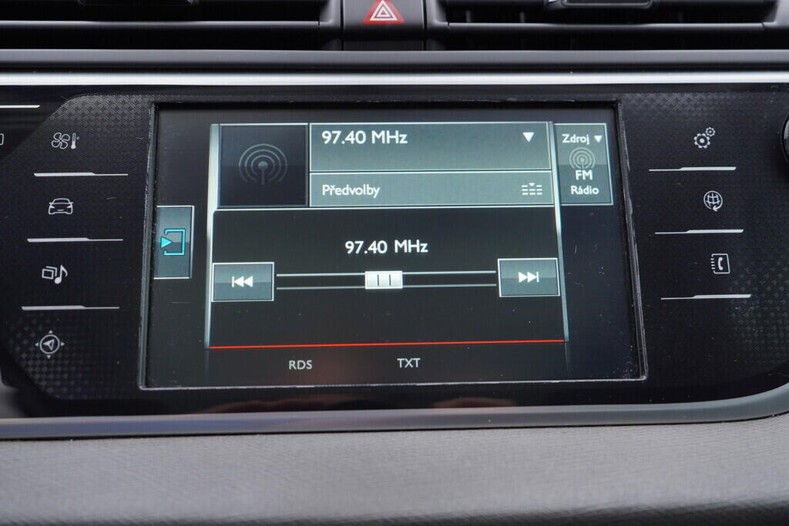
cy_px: 263
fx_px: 789
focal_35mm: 36
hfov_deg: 53.1
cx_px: 394
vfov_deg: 36.9
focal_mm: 24
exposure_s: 1/50
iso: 125
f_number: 3.2
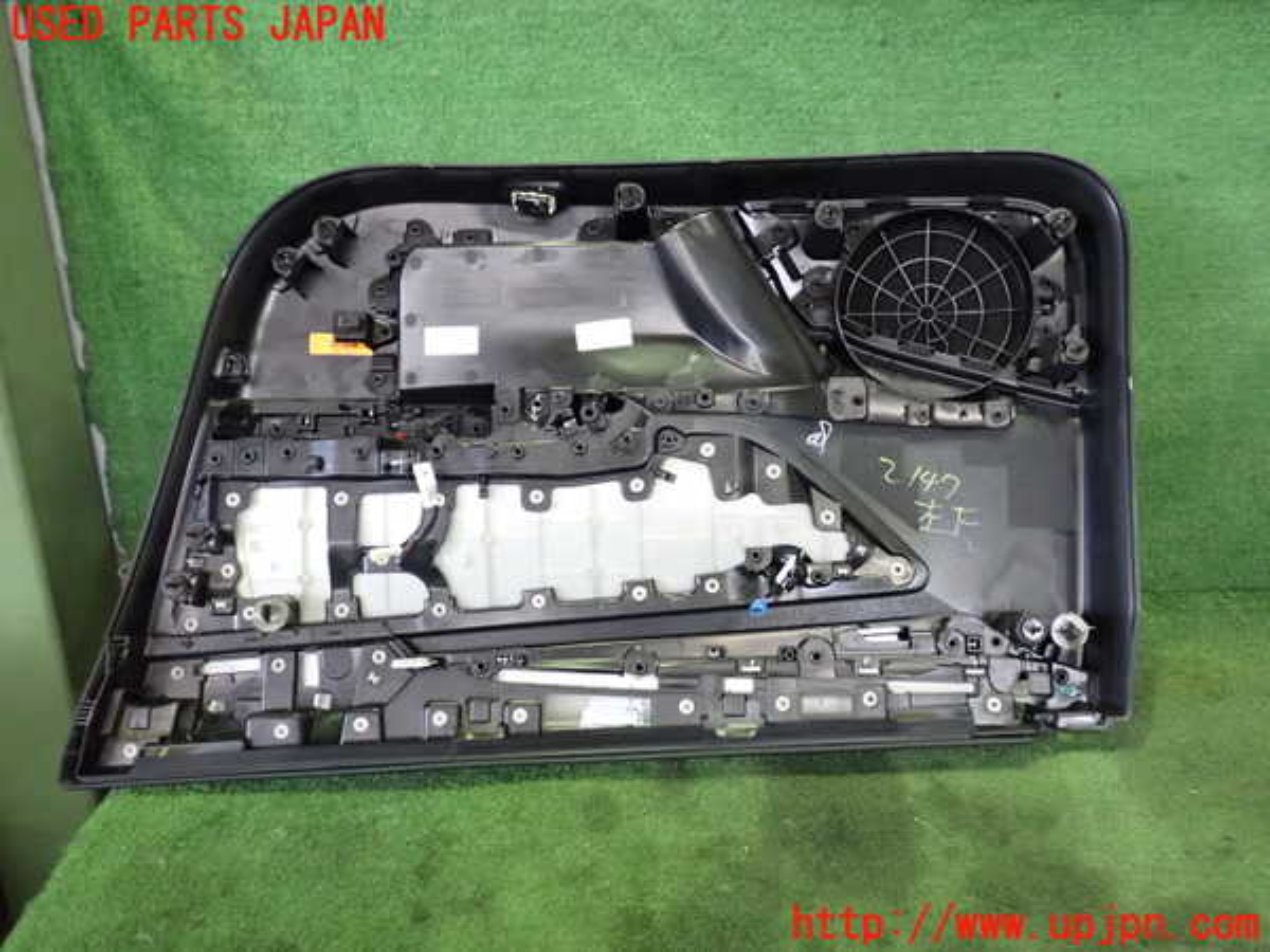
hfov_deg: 60.0
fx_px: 1101
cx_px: 635
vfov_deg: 46.8
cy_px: 476
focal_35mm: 30
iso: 1250
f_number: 2.3
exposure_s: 1/80
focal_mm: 5.4
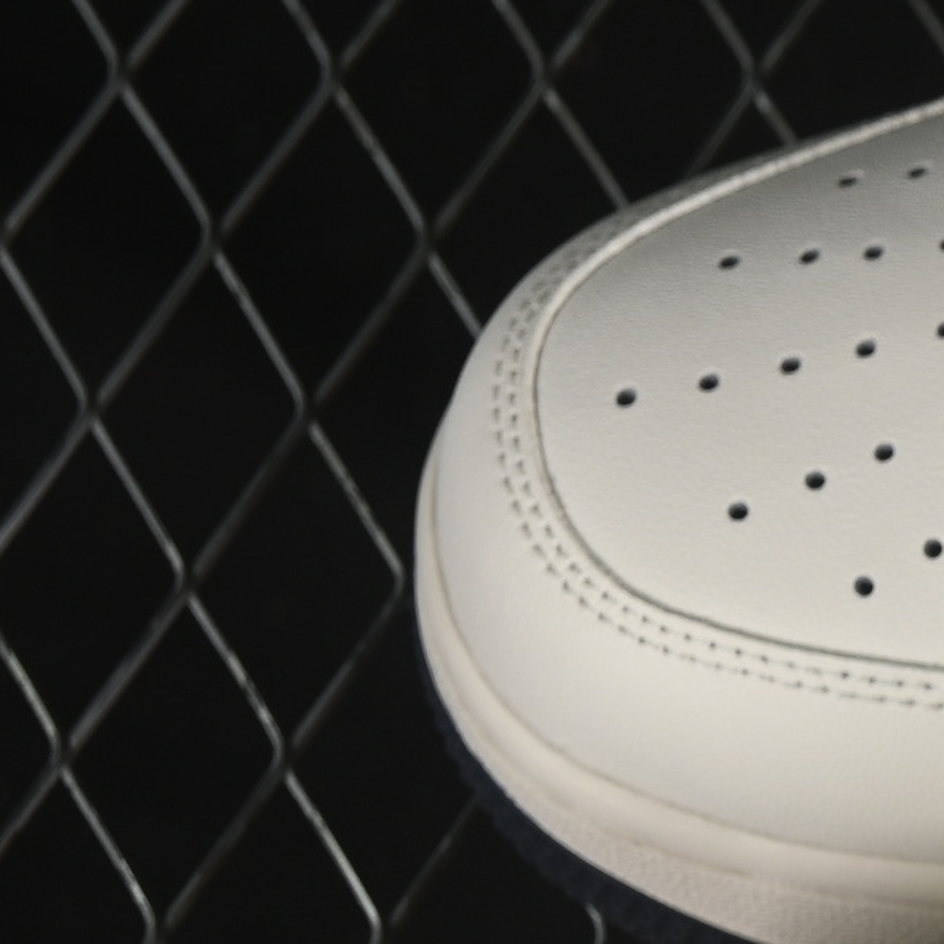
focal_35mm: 276
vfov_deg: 6.3
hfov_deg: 6.2
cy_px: 799
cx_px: 1947
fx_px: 8515
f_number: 7.1
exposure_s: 1/80
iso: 160
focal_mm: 50
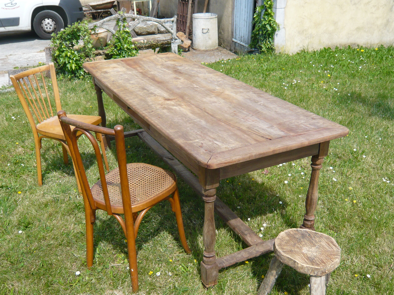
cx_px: 205
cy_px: 174
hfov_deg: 53.9
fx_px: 387
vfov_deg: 41.6
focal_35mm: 34
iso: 100
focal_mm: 4.6
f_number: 2.8
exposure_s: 1/640
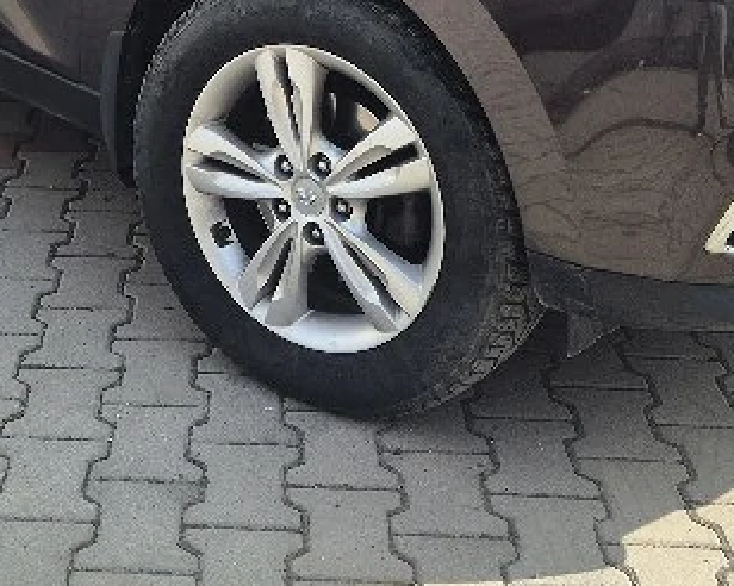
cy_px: -119
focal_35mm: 73
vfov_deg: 19.7
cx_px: 212
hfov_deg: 25.9
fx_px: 1585
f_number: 1.8
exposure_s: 1/1250
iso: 25
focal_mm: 5.4
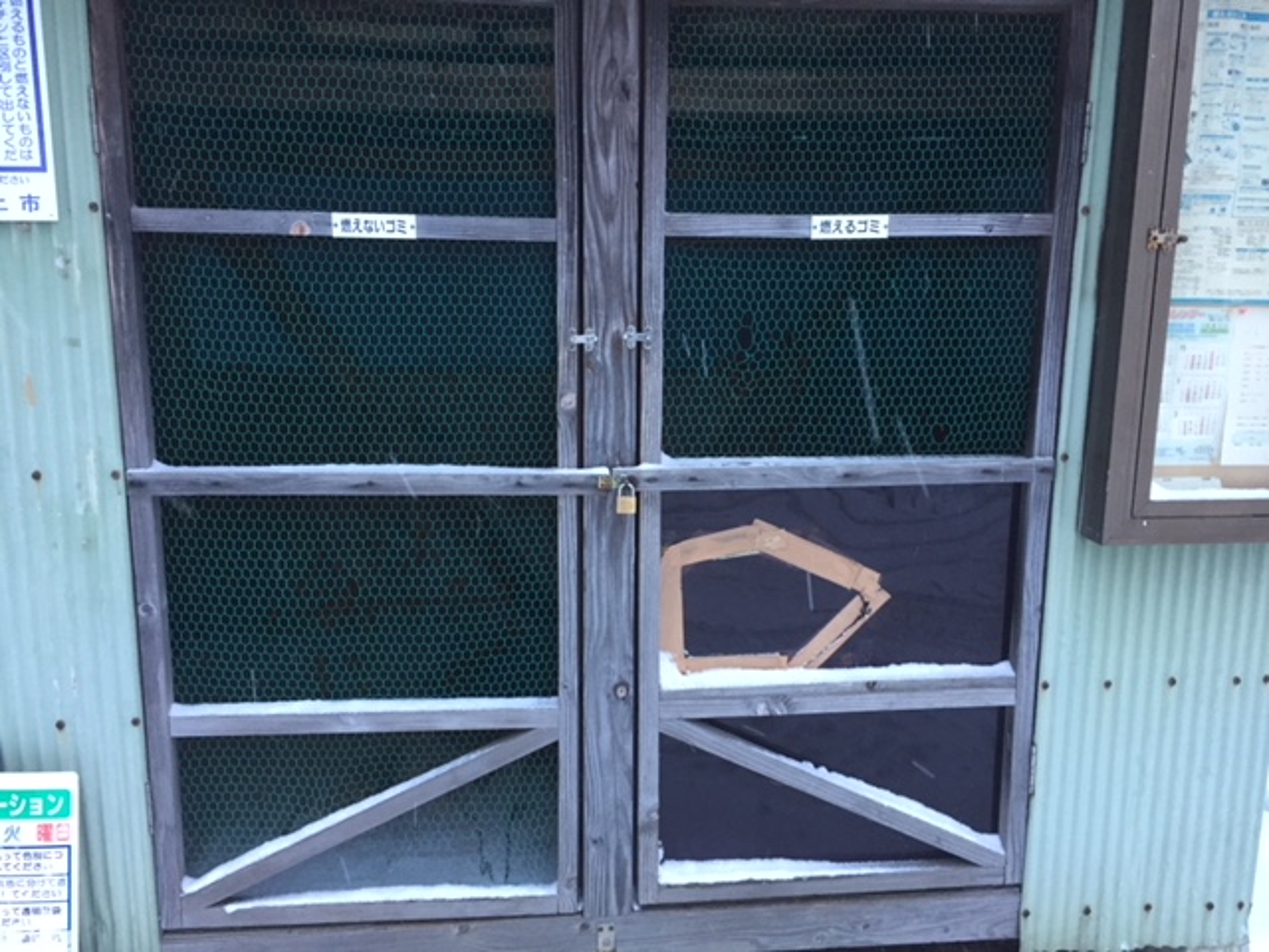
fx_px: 1063
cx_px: 634
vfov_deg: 48.2
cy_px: 476
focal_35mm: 29
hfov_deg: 61.7
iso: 125
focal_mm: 4.15
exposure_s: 1/30
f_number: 2.2
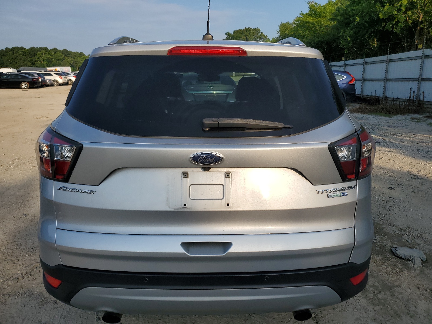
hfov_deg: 67.3
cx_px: 216
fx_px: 324
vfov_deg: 53.1
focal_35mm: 26
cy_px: 162
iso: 50
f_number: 1.5
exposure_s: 1/5000
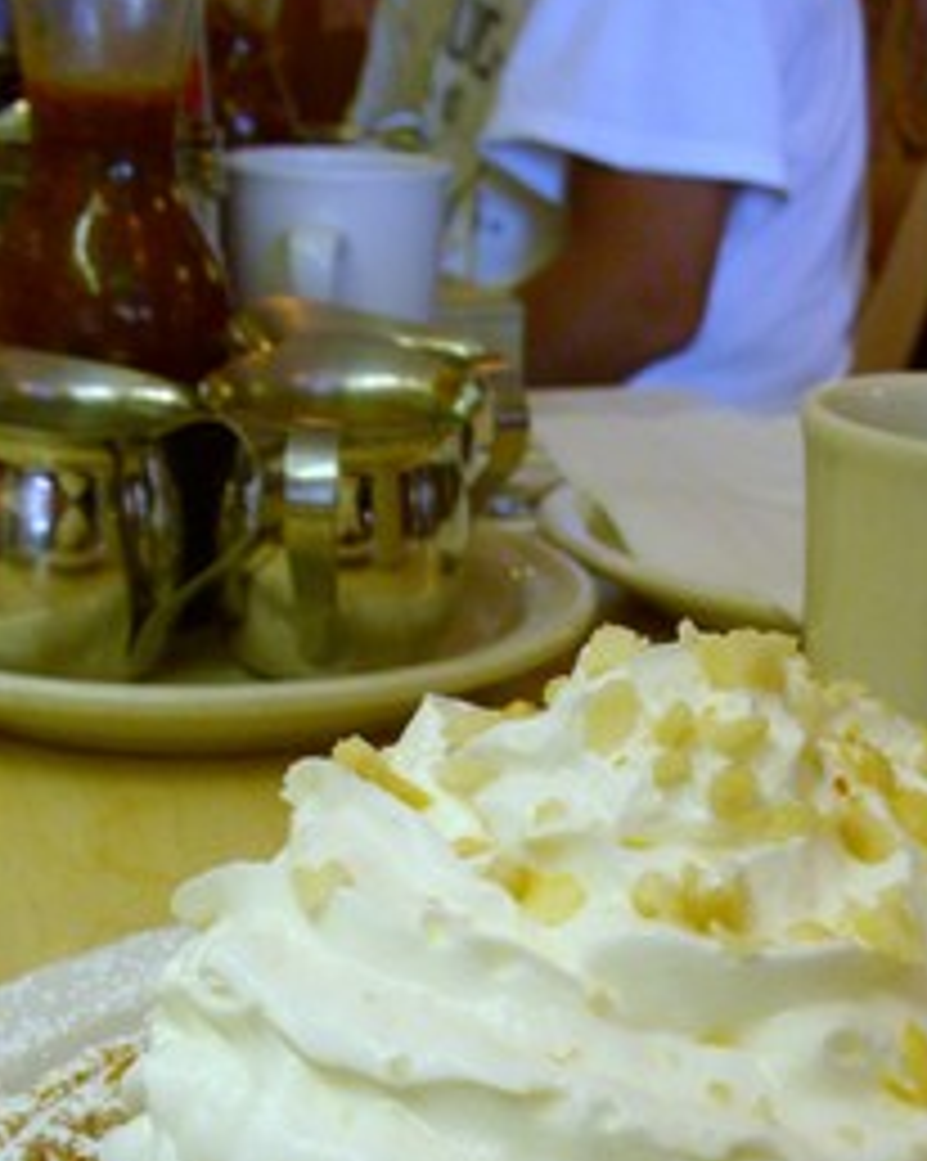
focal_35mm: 69
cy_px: 1017
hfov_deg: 22.0
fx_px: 2369
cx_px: 662
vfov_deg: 26.7
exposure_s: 1/30
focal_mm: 6.3
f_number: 3.3
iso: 125
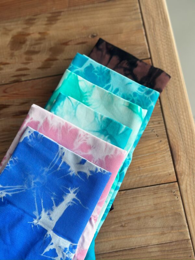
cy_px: 130
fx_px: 361
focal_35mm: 48
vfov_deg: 39.7
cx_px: 98
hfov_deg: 30.3
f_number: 1.78
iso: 160
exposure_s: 1/60
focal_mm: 6.86
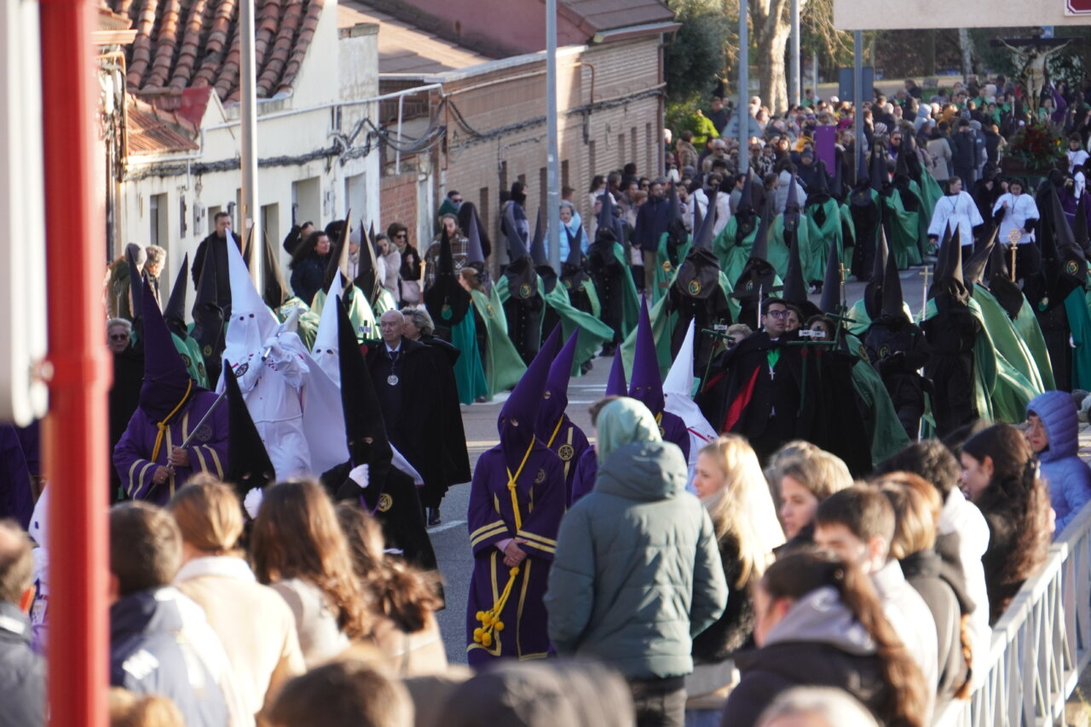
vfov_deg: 4.5
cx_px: 546
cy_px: 364
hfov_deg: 6.7
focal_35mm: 306
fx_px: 9272
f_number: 6.3
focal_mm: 204
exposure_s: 1/320
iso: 800
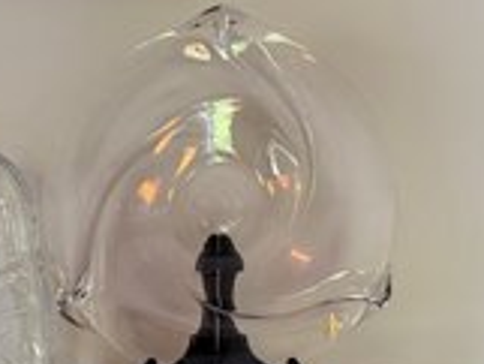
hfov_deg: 37.2
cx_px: 182
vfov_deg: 27.1
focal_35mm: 51
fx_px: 714
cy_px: 359
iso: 250
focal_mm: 6.76
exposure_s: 1/60
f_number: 1.78
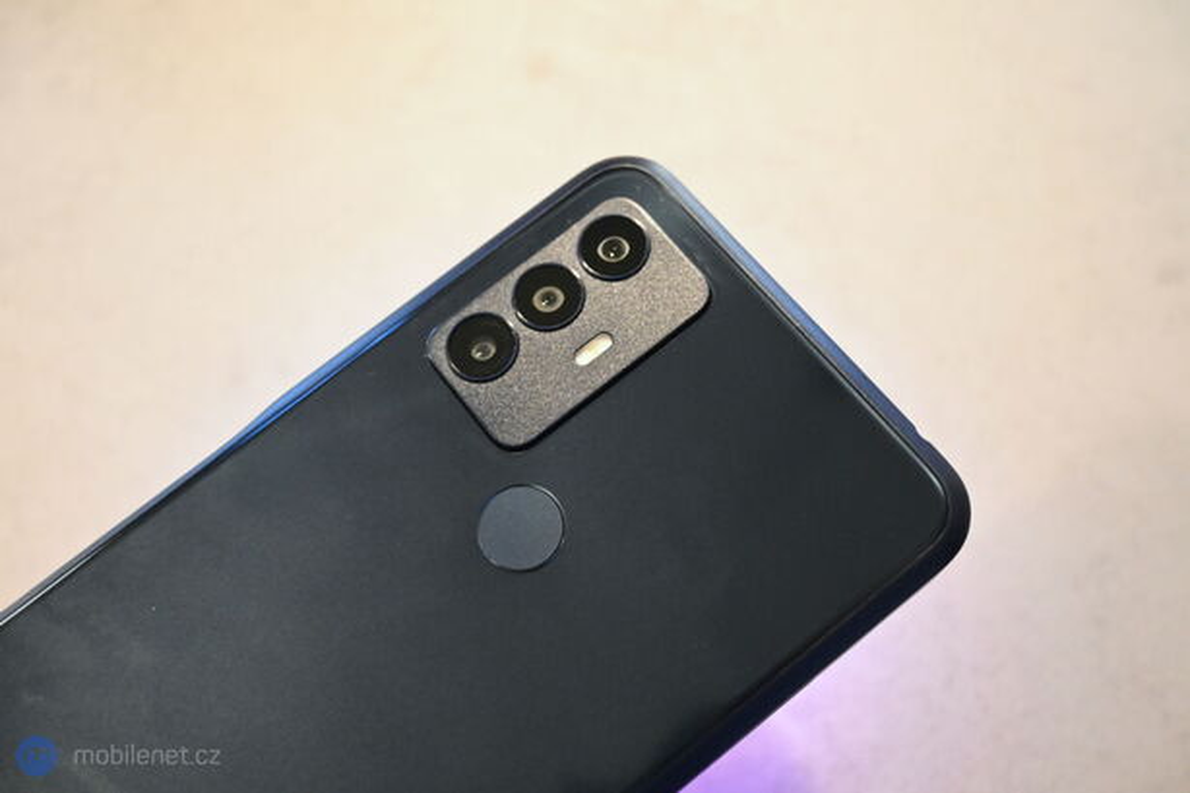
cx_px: 595
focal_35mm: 34
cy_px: 396
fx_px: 1140
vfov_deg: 38.3
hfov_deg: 55.1
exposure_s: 1/60
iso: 5000
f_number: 4.2
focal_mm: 23
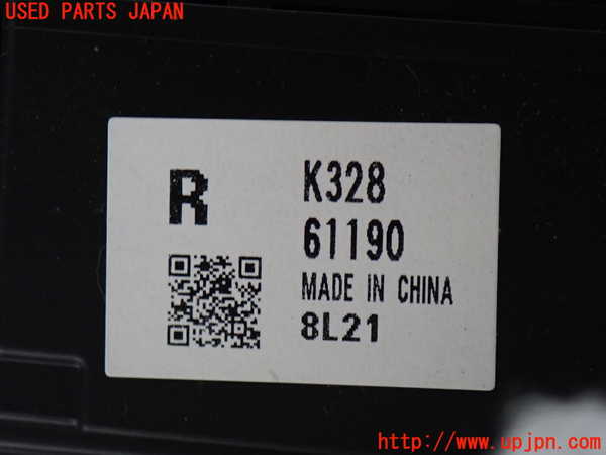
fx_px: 1646
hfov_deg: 20.9
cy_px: 228
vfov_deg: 15.7
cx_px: 303
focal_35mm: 94
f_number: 4.7
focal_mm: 16.79
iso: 800
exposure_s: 1/30
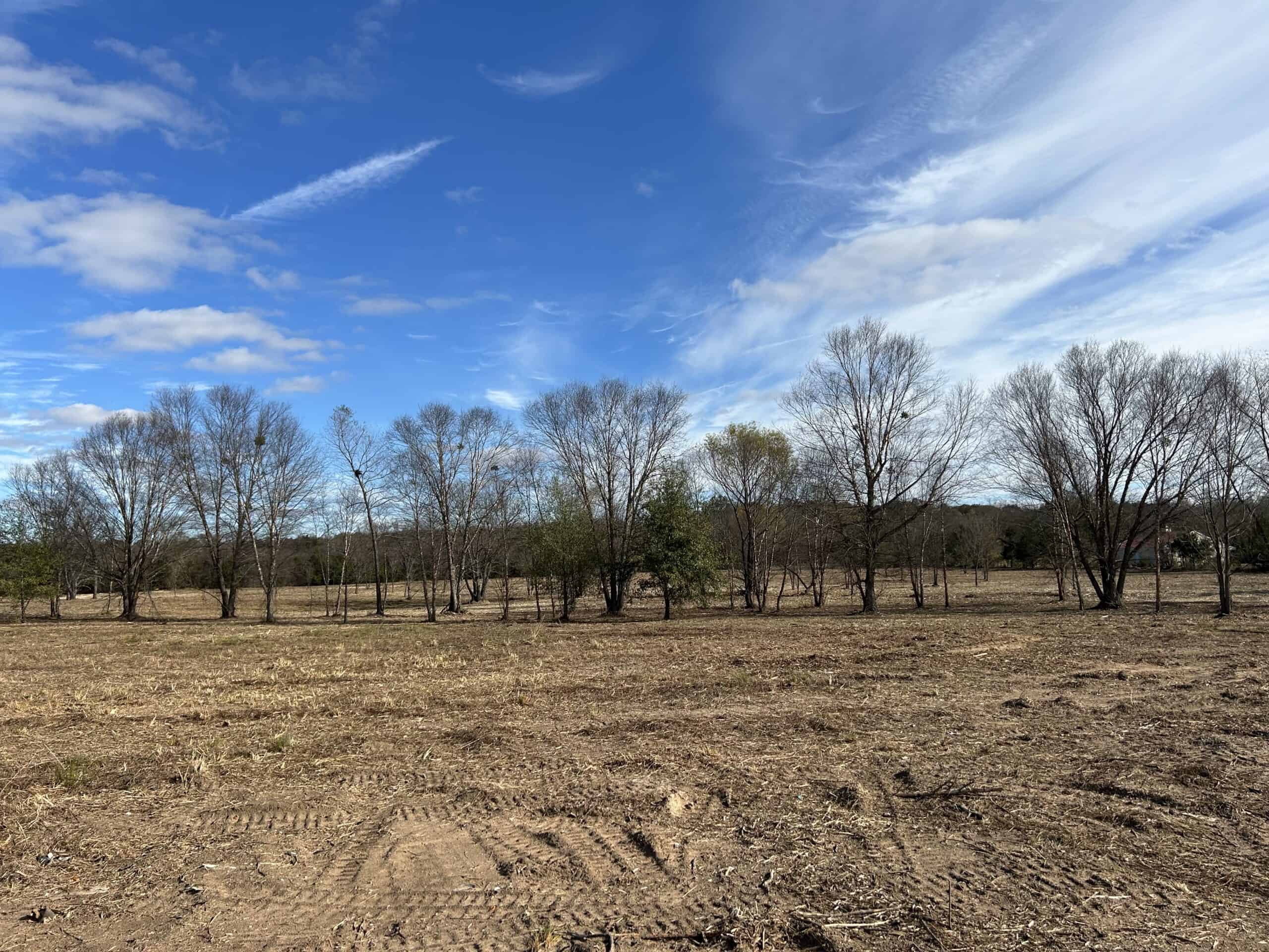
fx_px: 953
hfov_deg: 67.3
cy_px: 476
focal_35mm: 26
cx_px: 634
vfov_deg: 53.1
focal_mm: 5.7
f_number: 1.5
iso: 50
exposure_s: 1/4274
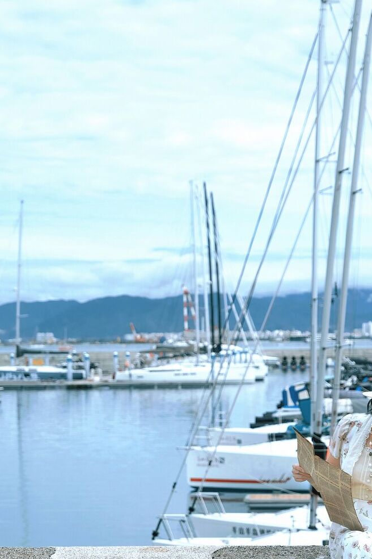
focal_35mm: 96
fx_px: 1488
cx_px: 215
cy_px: 366
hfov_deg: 14.2
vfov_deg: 21.2
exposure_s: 1/2000
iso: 160
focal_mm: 40.1
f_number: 2.8
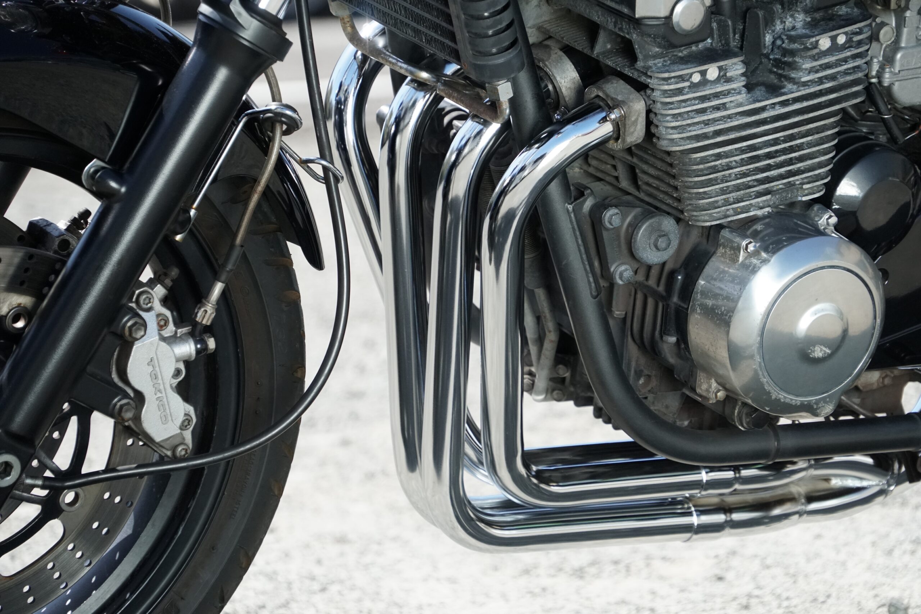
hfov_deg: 9.2
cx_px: 460
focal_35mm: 224
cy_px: 307
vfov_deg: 6.1
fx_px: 5718
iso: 1250
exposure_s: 1/3000
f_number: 5.6
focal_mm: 149
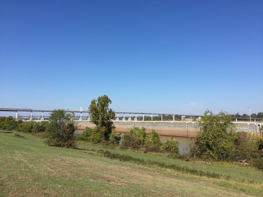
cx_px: 132
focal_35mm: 29
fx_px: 220
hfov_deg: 61.7
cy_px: 98
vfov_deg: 48.2
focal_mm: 4.15
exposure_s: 1/2326
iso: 32
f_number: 2.2
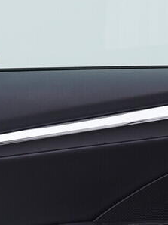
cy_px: 163
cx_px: 74
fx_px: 771
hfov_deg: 12.4
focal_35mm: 119
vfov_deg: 16.5
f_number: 4
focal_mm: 24
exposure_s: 1/80
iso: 125
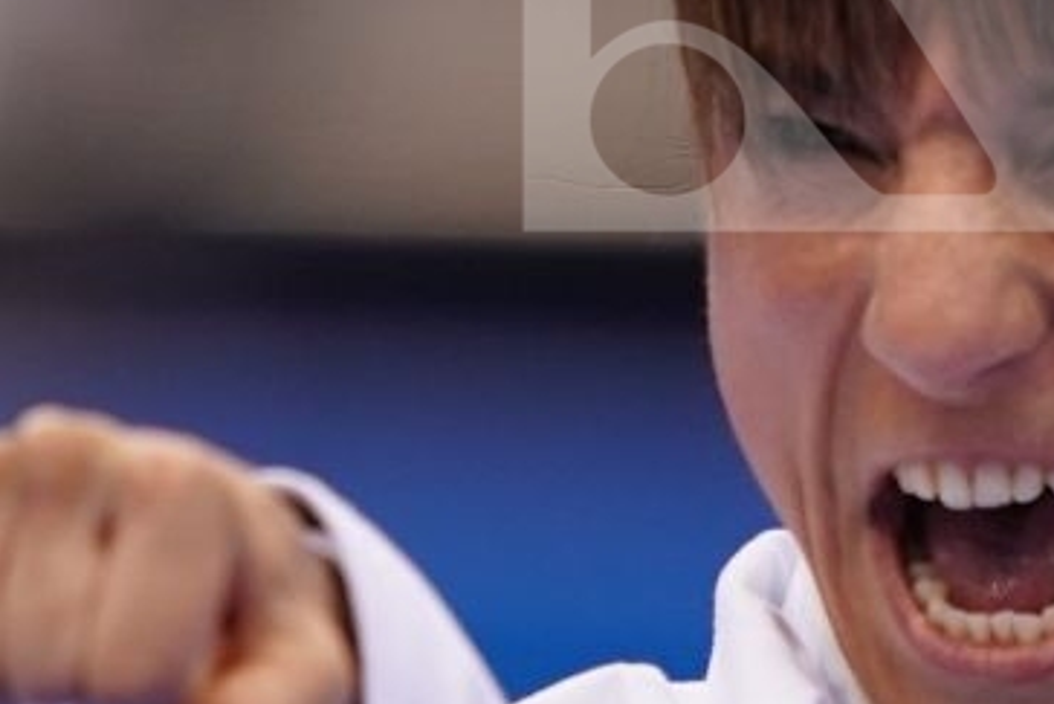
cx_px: 793
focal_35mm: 2969
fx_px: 86956
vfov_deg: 0.5
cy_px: 994
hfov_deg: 0.7
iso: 640
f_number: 2.8
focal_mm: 400
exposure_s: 1/500
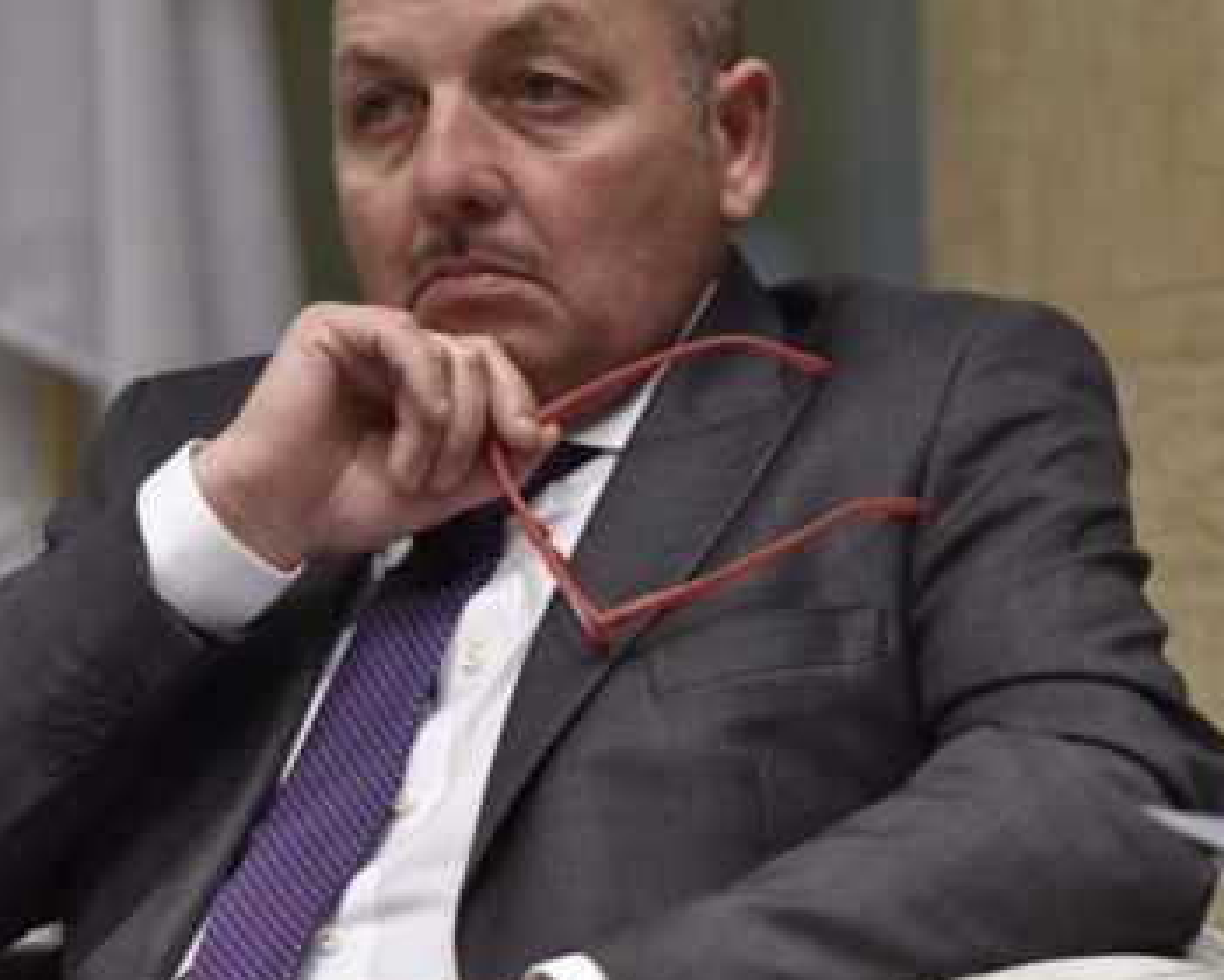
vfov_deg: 5.5
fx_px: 10143
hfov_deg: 6.9
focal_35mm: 280
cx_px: 455
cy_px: 471
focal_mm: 150
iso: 2500
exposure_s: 1/250
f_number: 3.5
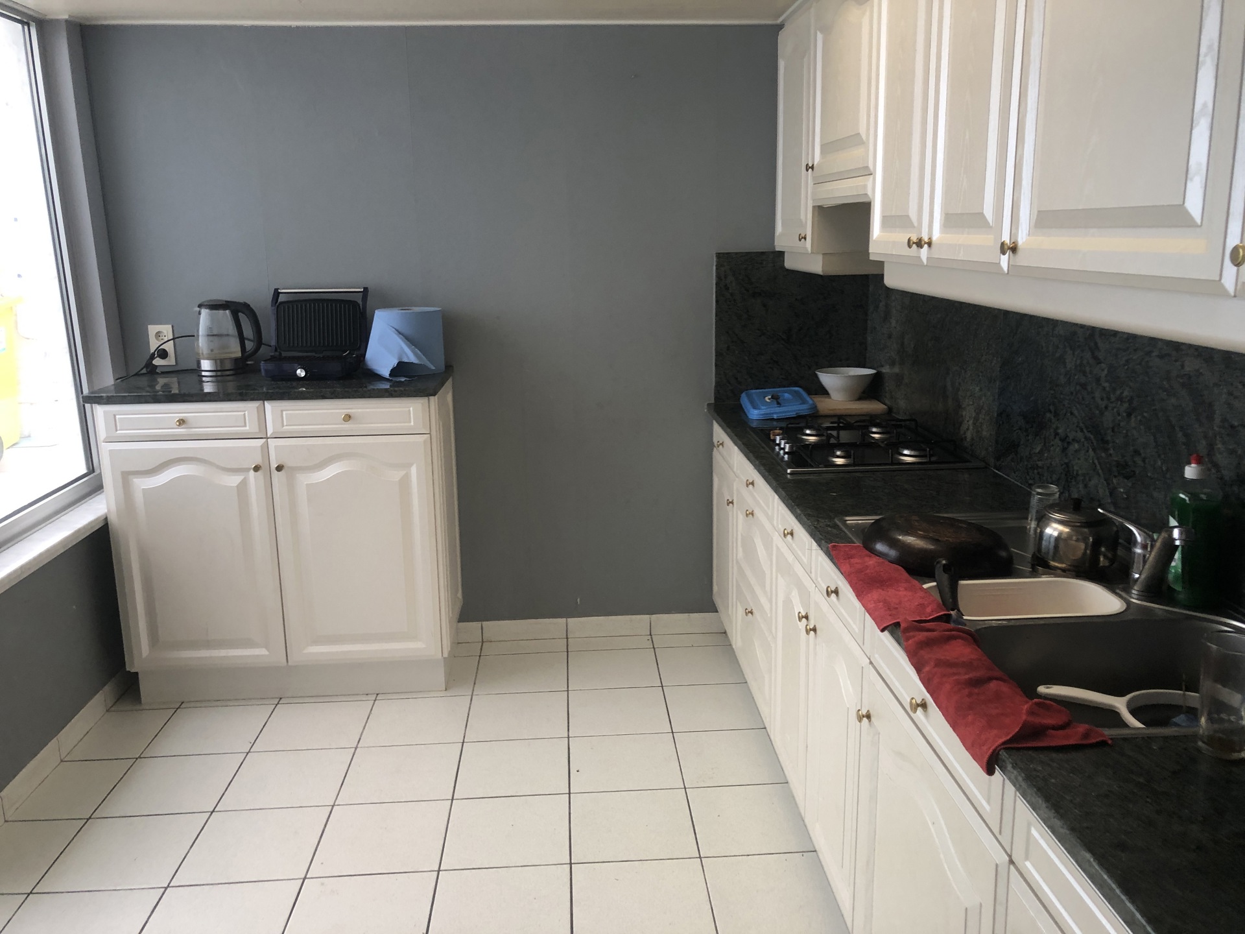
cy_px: 467
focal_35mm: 28
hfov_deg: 63.4
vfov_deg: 49.7
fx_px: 1007
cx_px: 622
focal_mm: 3.99
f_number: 1.8
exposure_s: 1/30
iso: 32
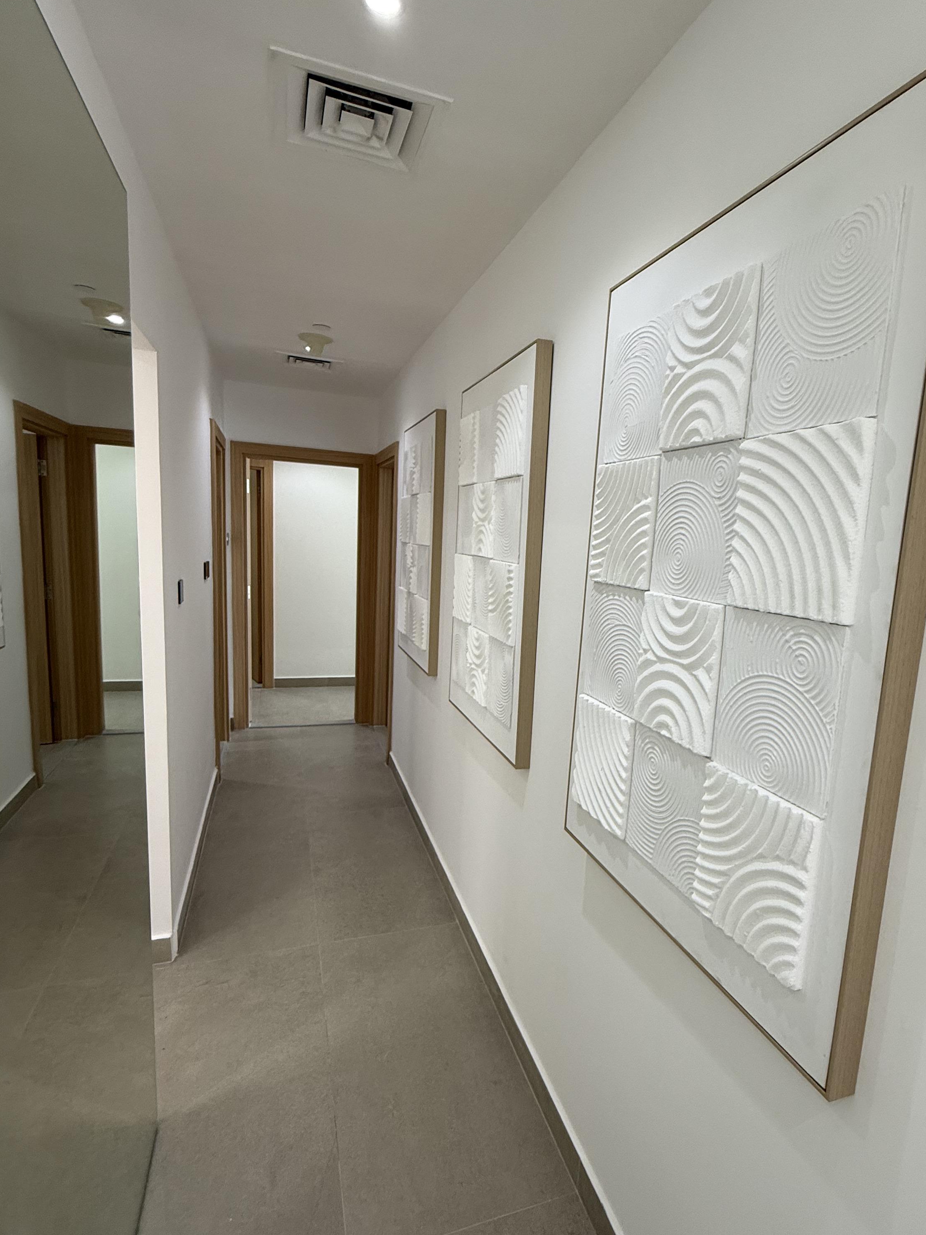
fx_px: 678
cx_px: 538
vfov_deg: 84.6
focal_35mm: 19
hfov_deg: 68.2
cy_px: 646
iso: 125
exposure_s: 1/100
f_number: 2.2
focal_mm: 2.22
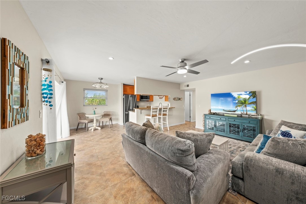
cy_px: 102
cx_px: 153
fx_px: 102
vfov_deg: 90.0
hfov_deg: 112.6
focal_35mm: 12
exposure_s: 1/1.25
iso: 160
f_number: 10
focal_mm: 12
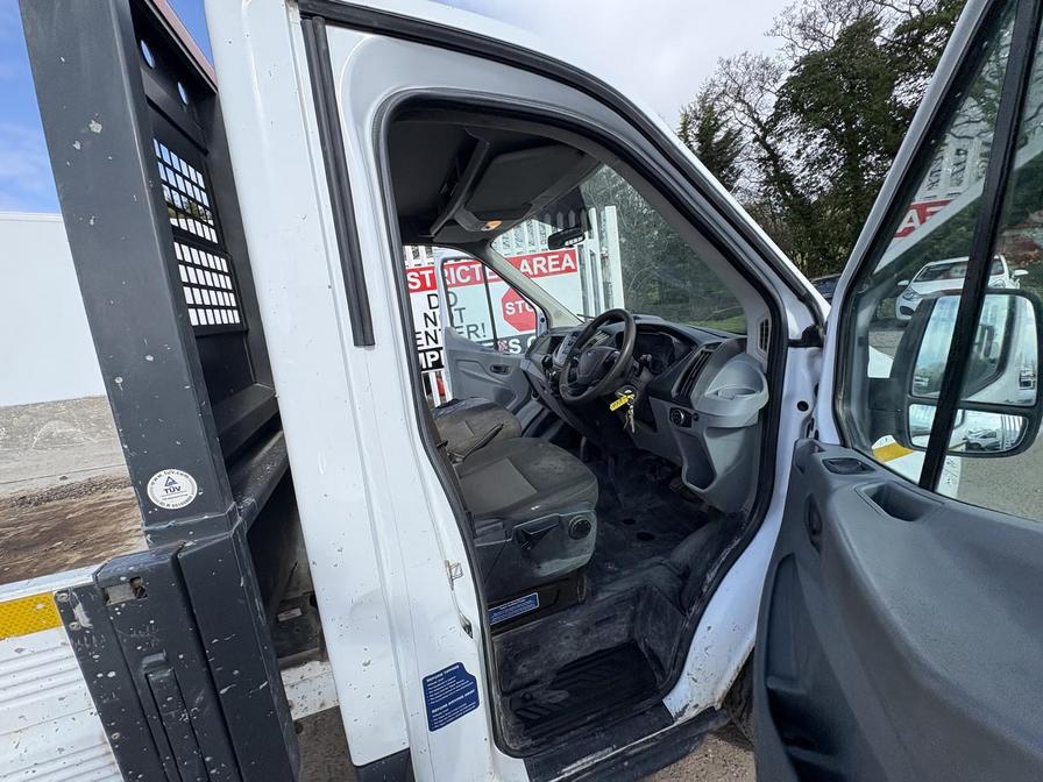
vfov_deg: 85.7
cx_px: 522
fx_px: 422
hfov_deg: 102.1
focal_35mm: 14
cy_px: 391
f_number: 2.2
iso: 64
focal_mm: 2.22
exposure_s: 1/796
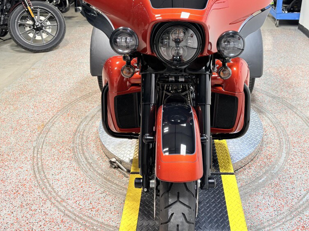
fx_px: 330
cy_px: 78
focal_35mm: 37
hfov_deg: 49.9
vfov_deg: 38.2
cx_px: 180
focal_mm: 5.96
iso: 80
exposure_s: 1/120
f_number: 1.6
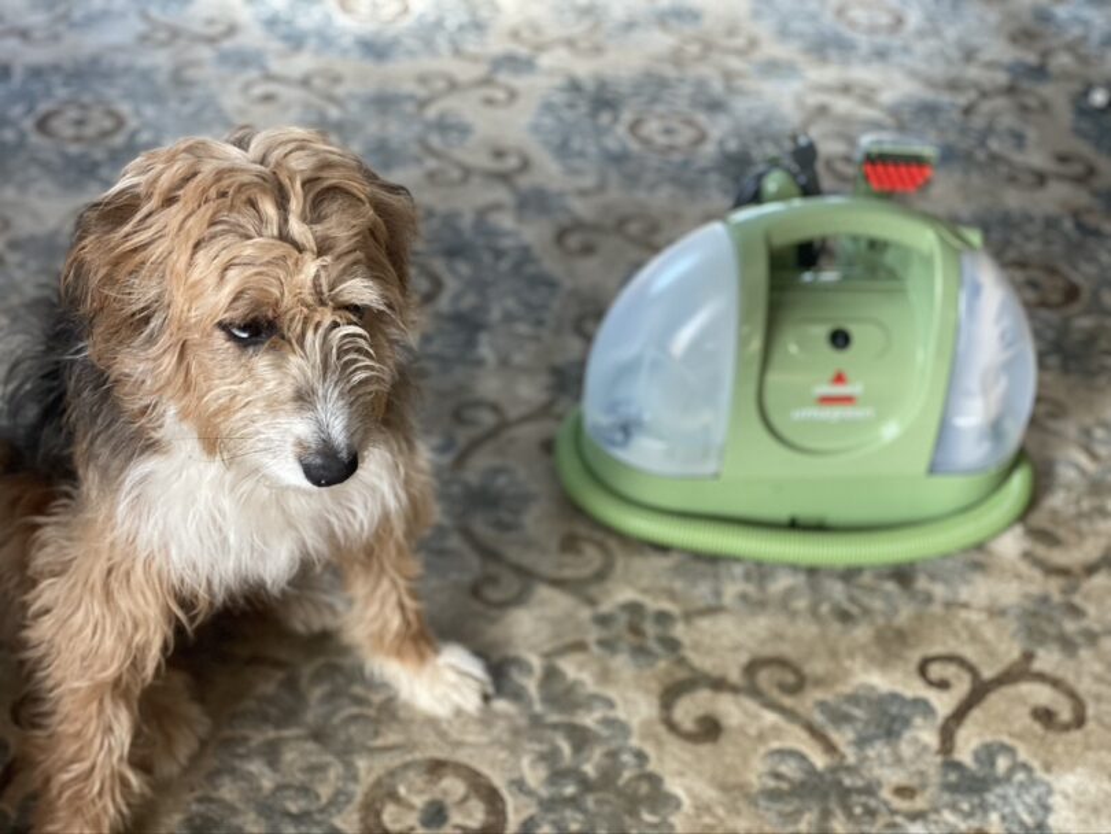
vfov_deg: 28.0
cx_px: 556
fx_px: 1669
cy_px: 417
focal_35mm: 52
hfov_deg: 36.8
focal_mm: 6
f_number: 2
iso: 250
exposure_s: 1/102
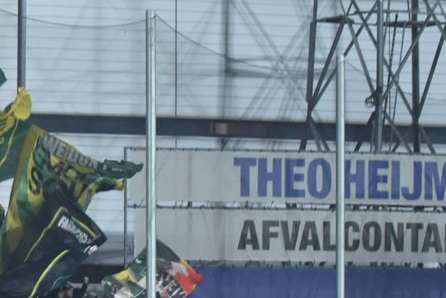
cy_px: 233
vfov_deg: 4.4
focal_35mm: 309
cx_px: -117
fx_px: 3829
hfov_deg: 6.6
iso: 2000
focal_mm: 70
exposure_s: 1/200
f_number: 2.8
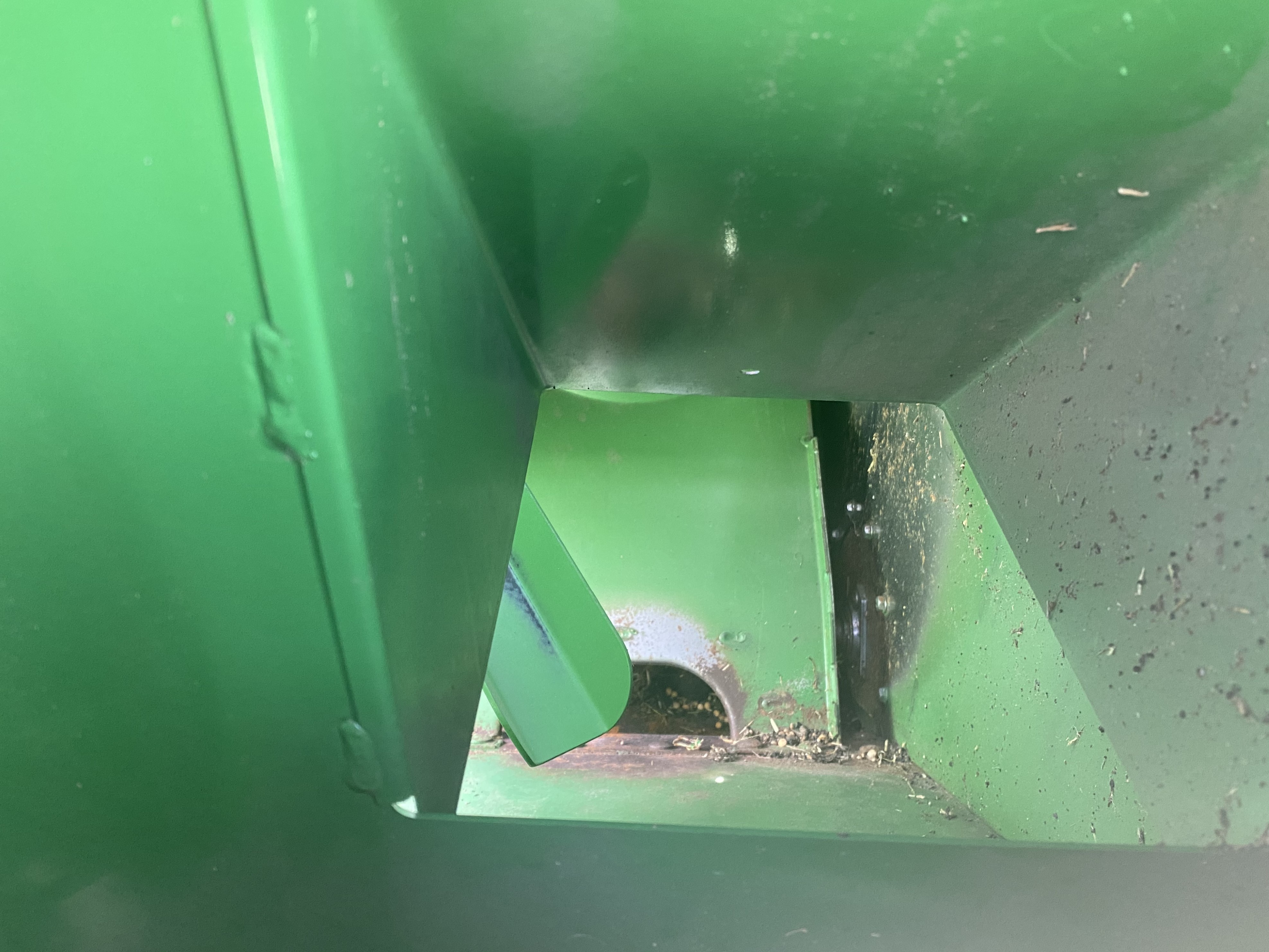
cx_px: 634
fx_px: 953
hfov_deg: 67.3
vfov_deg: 53.1
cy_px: 476
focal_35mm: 26
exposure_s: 1/60
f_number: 1.8
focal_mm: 4.25
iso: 320
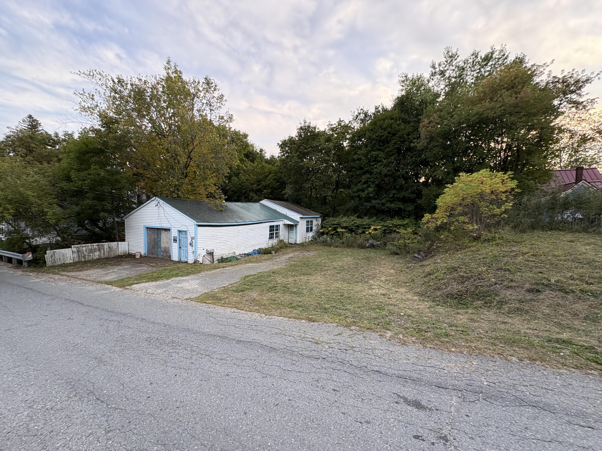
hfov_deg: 102.1
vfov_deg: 85.7
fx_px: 243
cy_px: 226
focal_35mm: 14
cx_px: 301
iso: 160
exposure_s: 1/99
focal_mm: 2.22
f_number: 2.2
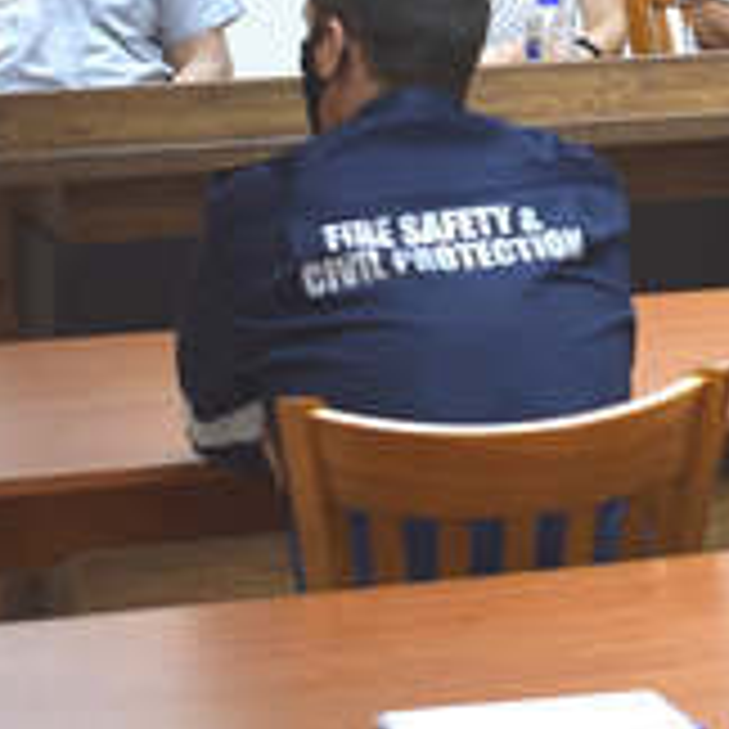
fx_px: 4065
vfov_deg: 10.1
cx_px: 1233
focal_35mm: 171
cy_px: -52
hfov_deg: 9.8
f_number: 4.5
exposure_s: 1/30
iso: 500
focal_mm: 35
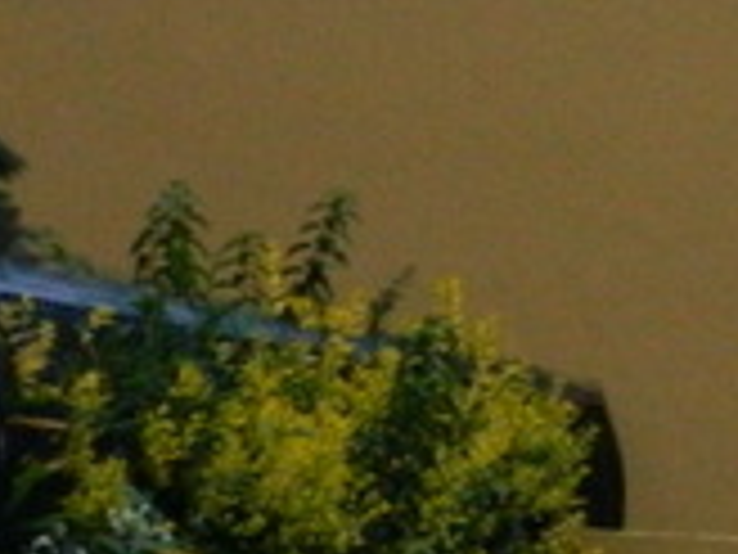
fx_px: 8720
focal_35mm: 409
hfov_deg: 4.8
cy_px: -63
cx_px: 1395
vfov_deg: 3.6
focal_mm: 15.1
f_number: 4.2
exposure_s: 1/25
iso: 400
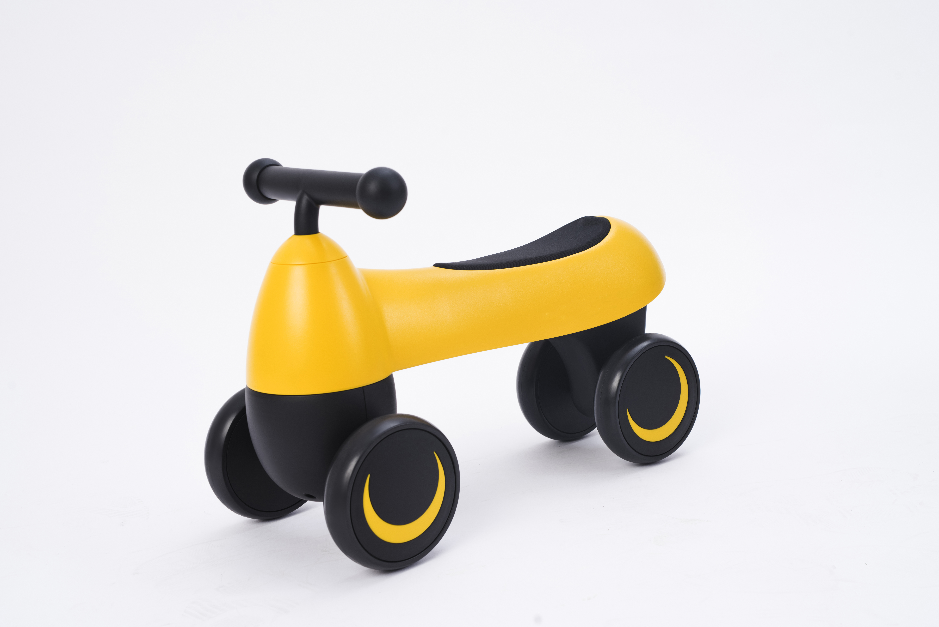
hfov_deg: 39.6
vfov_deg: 27.0
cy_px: 314
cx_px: 470
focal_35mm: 50
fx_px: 1305
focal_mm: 50
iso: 100
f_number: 8
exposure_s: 1/125
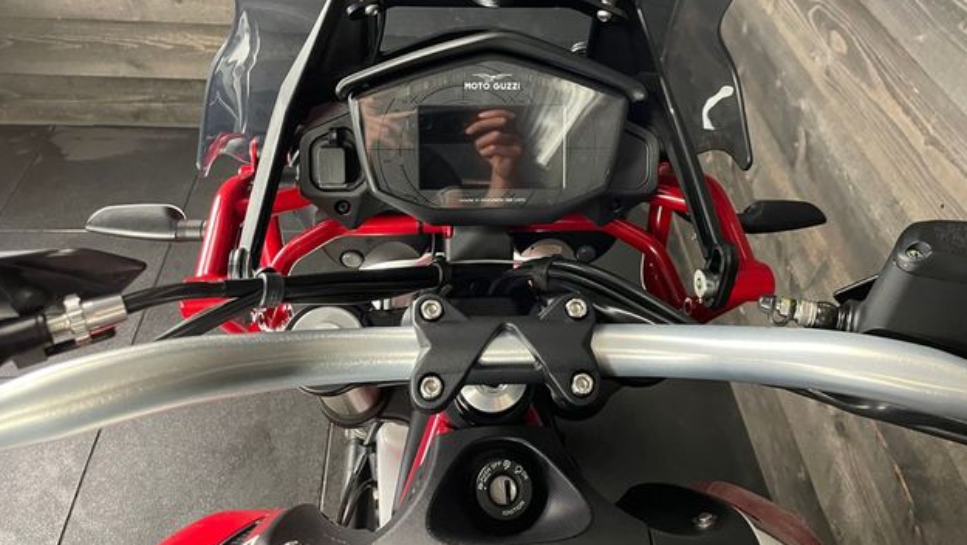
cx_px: 489
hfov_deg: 66.0
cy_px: 181
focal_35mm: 29
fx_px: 744
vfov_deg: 39.7
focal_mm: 4.2
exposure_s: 1/33
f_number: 1.6
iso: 500
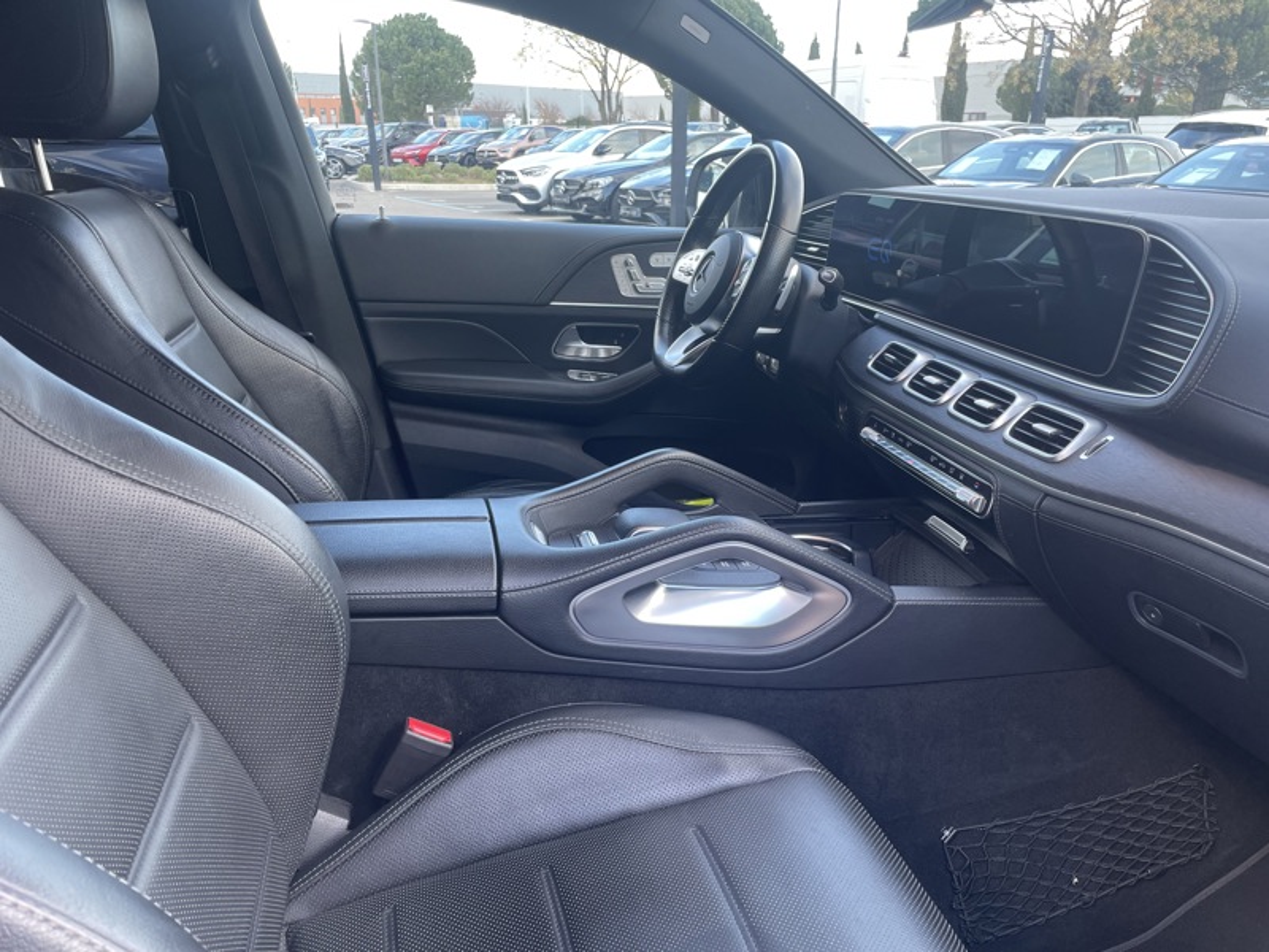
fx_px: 953
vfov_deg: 53.1
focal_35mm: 26
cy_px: 476
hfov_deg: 67.3
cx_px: 634
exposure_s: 1/121
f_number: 1.6
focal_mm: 4.2
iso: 100
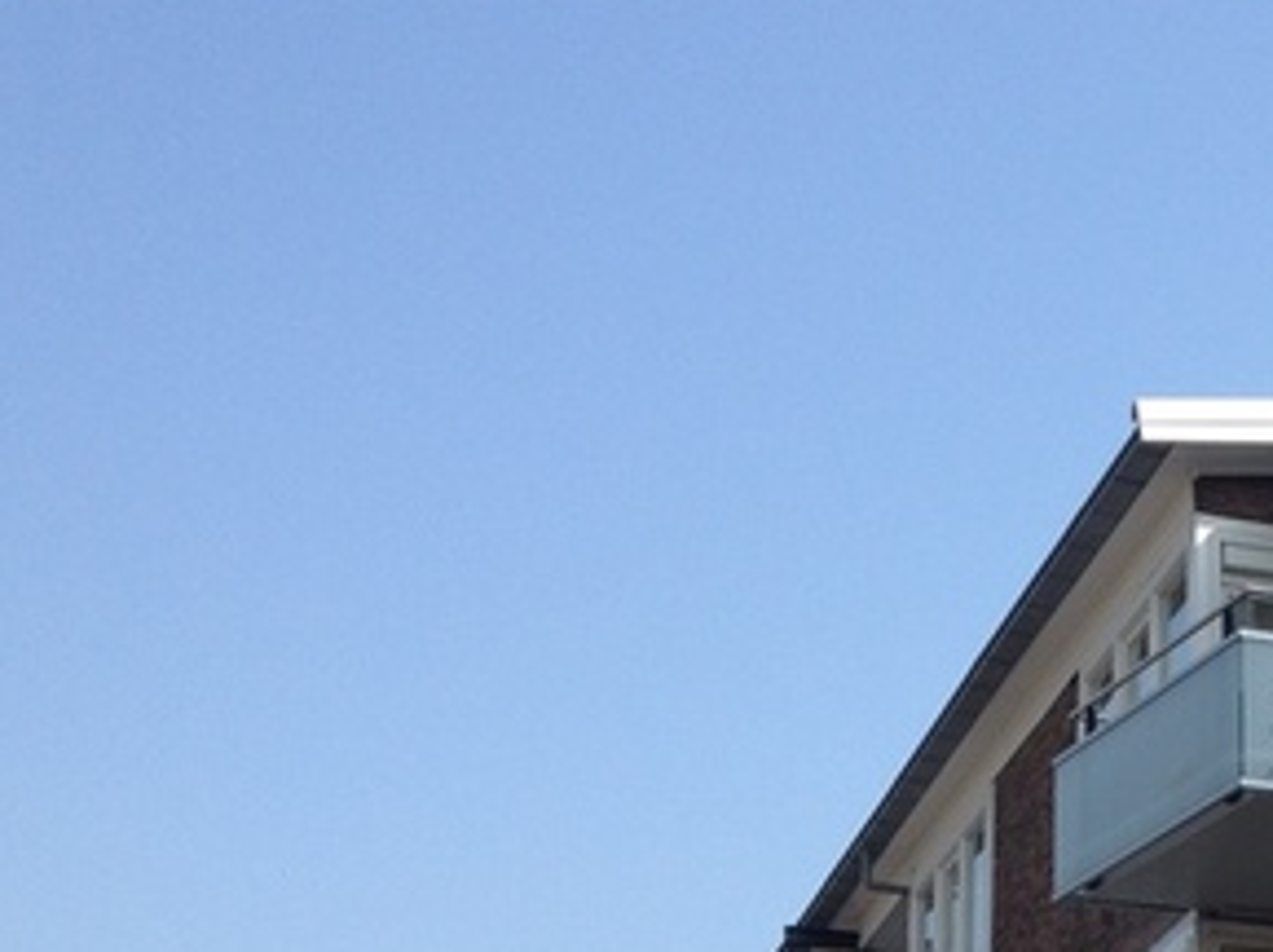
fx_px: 3563
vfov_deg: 14.7
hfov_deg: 18.8
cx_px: 1643
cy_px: 1119
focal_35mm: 97
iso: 64
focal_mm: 4.28
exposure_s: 1/1062
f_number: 2.4
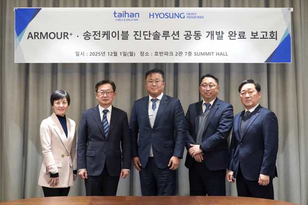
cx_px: 154
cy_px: 102
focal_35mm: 28
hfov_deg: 65.5
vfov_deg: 46.4
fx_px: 239
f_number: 4
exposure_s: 1/160
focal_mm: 28
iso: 2000
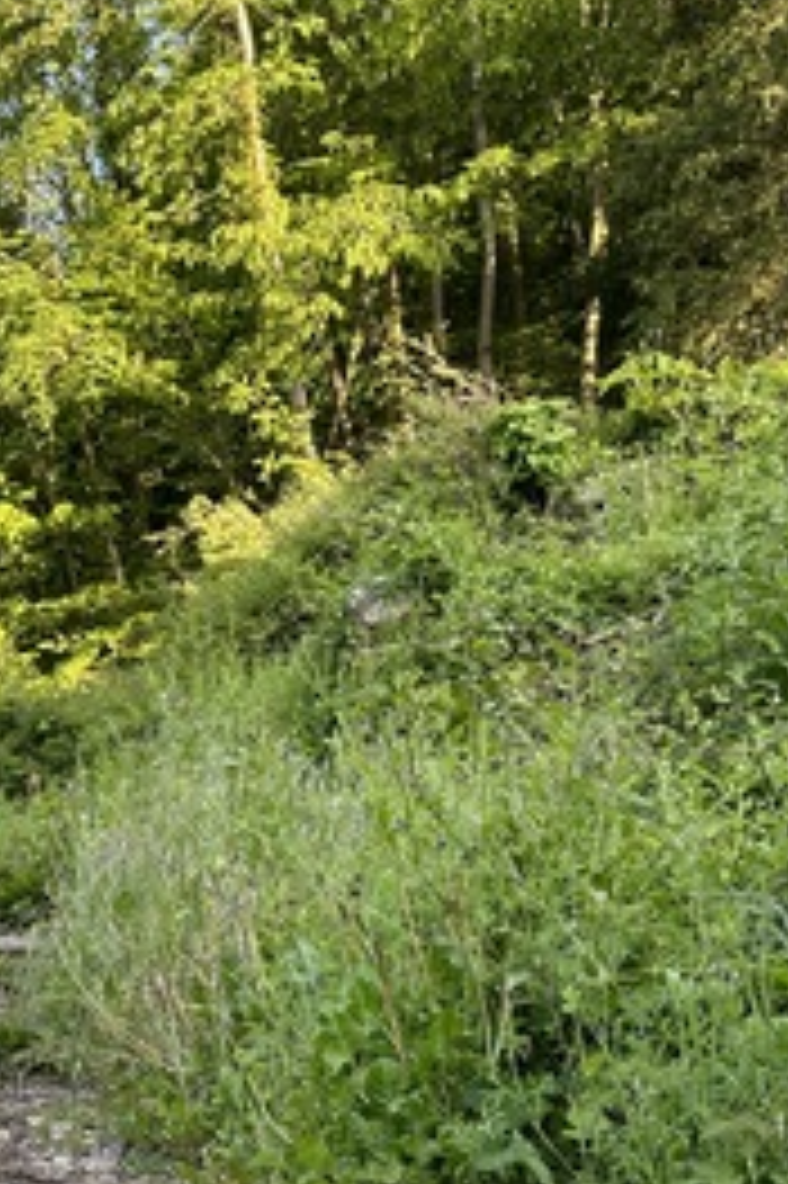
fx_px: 1874
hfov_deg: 22.6
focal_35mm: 57
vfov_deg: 34.5
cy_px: 842
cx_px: -41
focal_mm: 6.86
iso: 80
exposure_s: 1/501
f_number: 1.78
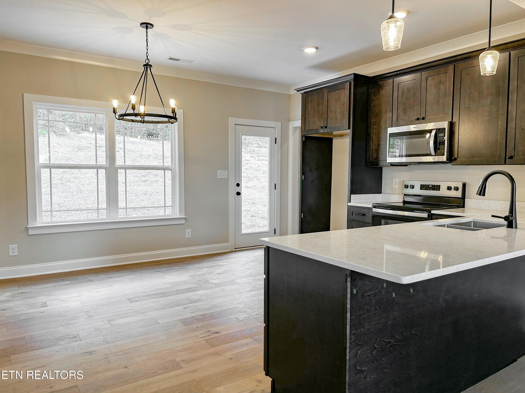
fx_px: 394
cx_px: 262
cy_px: 196
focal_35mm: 26
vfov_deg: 53.1
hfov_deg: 67.3
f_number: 1.5
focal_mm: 5.7
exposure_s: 1/120
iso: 50
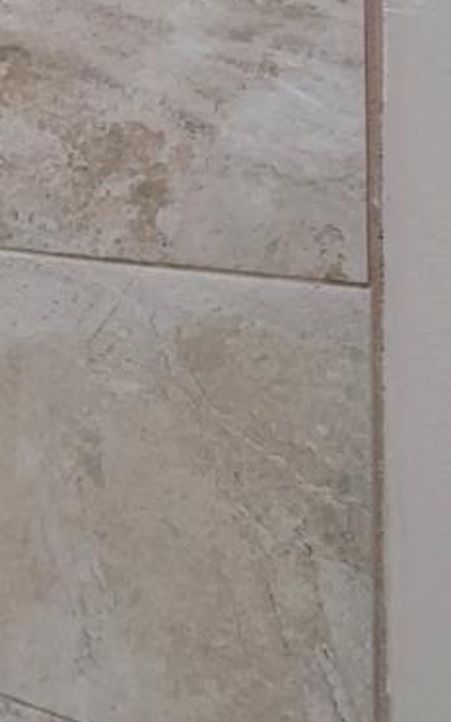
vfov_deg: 31.8
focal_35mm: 60
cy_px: 29
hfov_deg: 19.5
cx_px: -182
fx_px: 1179
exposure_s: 1/160
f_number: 4.5
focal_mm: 7
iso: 800
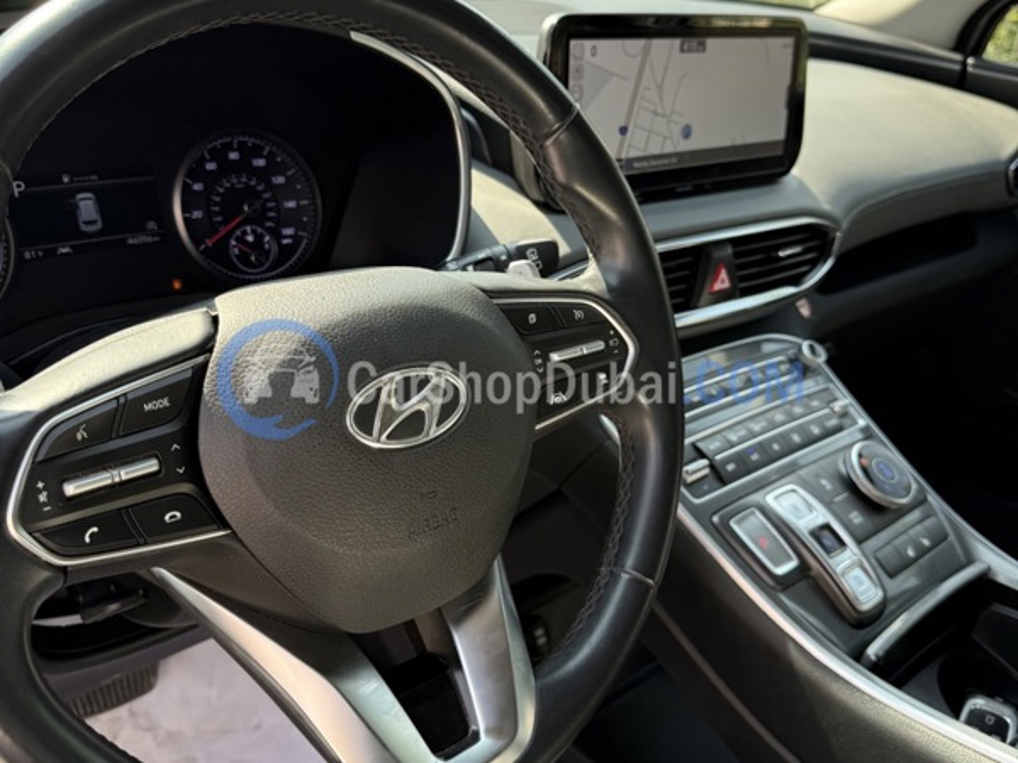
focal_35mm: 24
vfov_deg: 56.8
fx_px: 706
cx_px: 509
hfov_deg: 71.6
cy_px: 382
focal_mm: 6.76
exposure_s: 1/435
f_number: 1.78
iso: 80
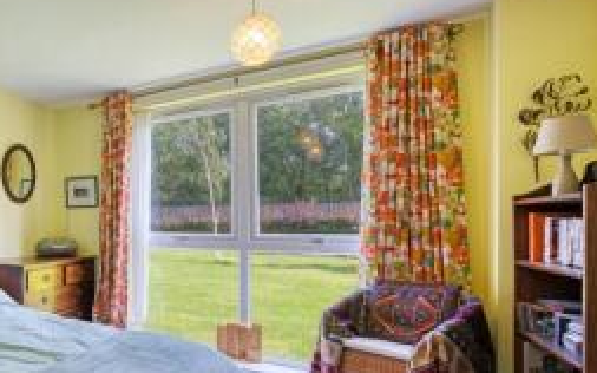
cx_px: 52
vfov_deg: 52.6
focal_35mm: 23
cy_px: 225
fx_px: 374
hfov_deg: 63.4
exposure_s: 1/80
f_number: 4.5
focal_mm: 12
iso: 125
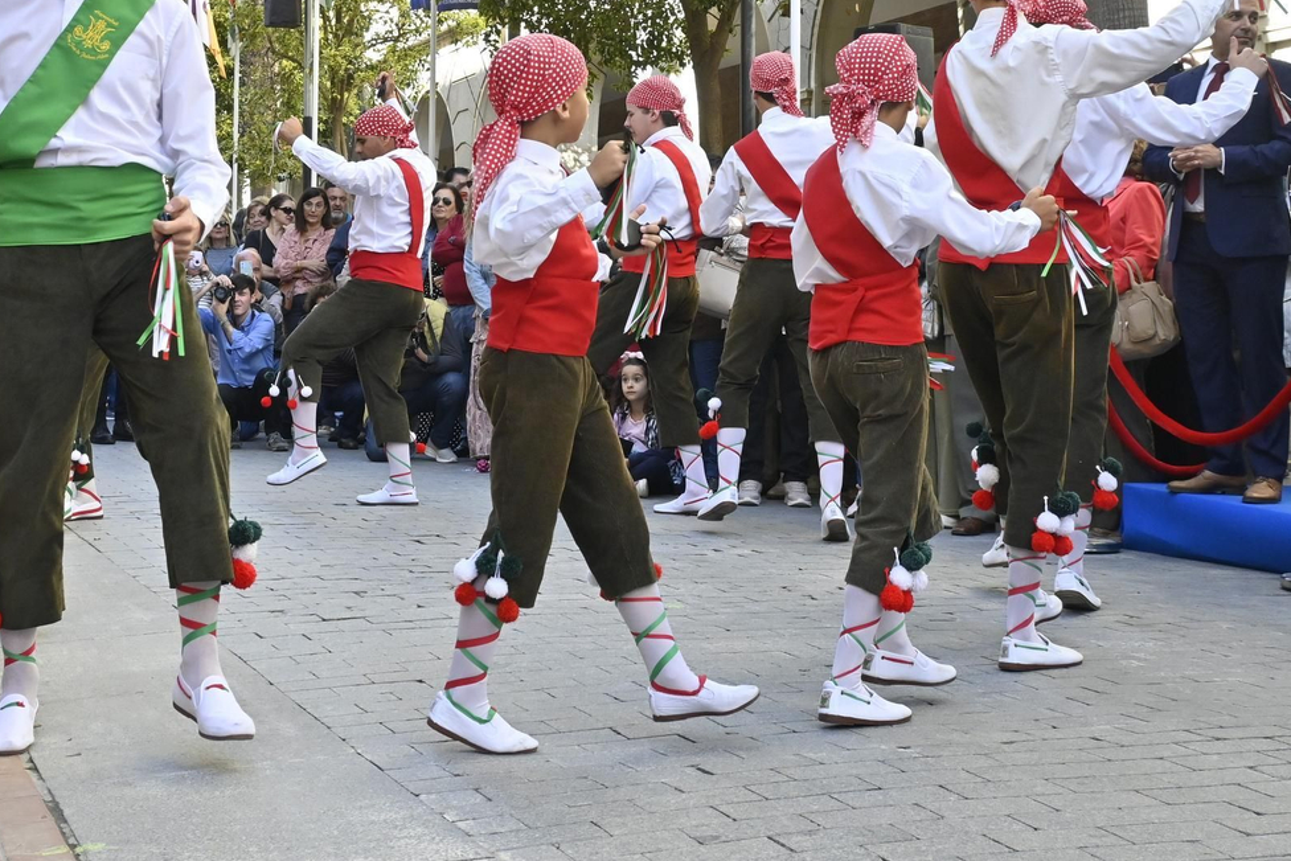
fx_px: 2116
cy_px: 259
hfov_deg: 33.9
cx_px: 542
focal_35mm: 59
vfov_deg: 22.9
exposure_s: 1/500
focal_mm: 24
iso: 640
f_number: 5.6
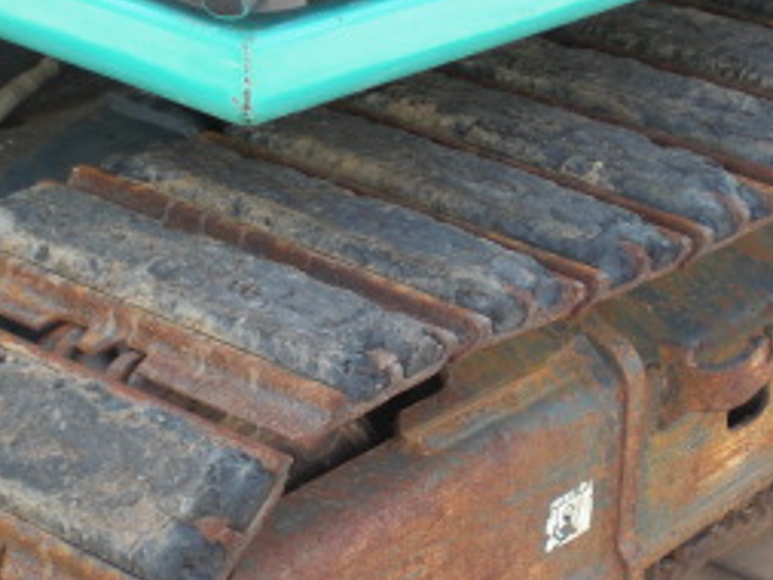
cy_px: 382
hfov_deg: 20.3
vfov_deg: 15.4
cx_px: 526
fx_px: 2145
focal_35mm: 96
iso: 64
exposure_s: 1/125
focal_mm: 6.3
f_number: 3.1
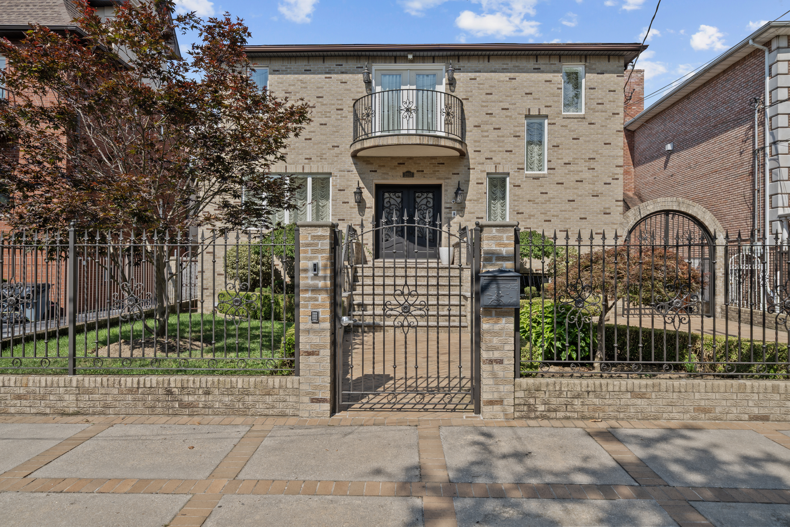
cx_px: 395
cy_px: 264
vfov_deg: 53.1
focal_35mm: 24
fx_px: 527
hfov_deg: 73.7
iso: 250
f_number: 9.5
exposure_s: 1/200
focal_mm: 24
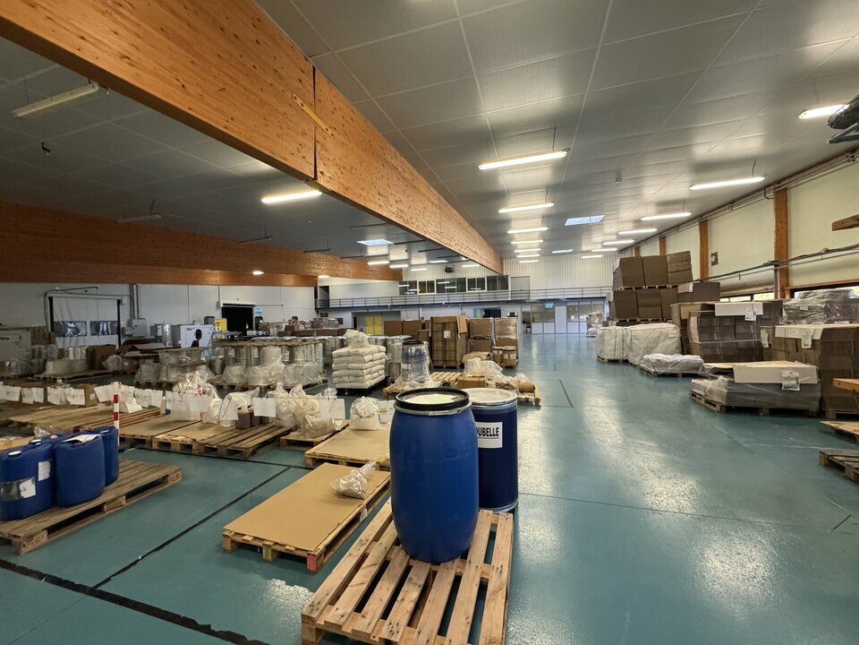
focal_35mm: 14
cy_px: 322
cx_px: 430
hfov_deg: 102.1
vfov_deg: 85.7
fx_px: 347
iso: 320
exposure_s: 1/100
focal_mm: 2.22
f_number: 2.2
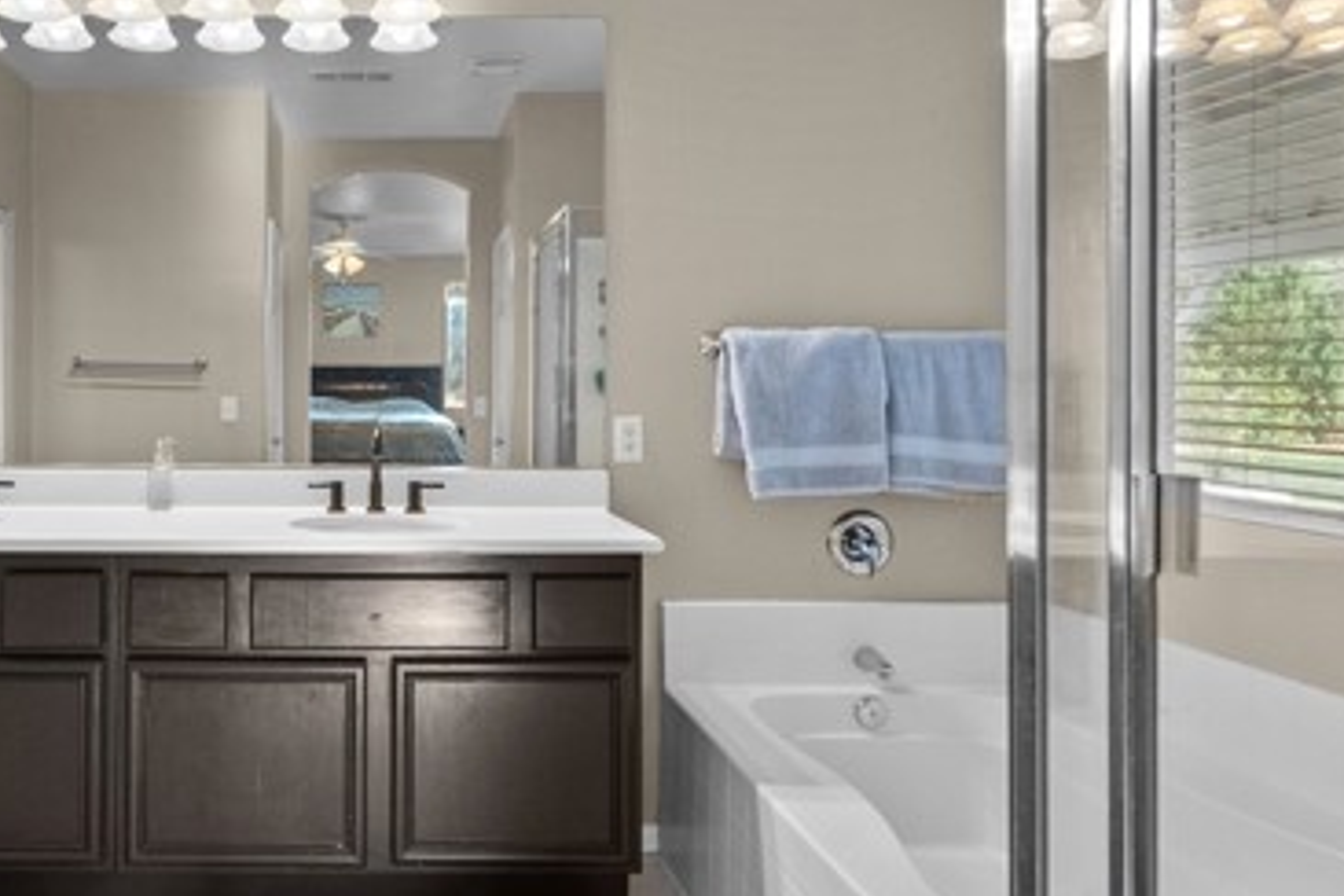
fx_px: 1045
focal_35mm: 28
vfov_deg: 46.2
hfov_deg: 62.4
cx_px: 367
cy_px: 365
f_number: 8
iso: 2000
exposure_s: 1/50
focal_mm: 16
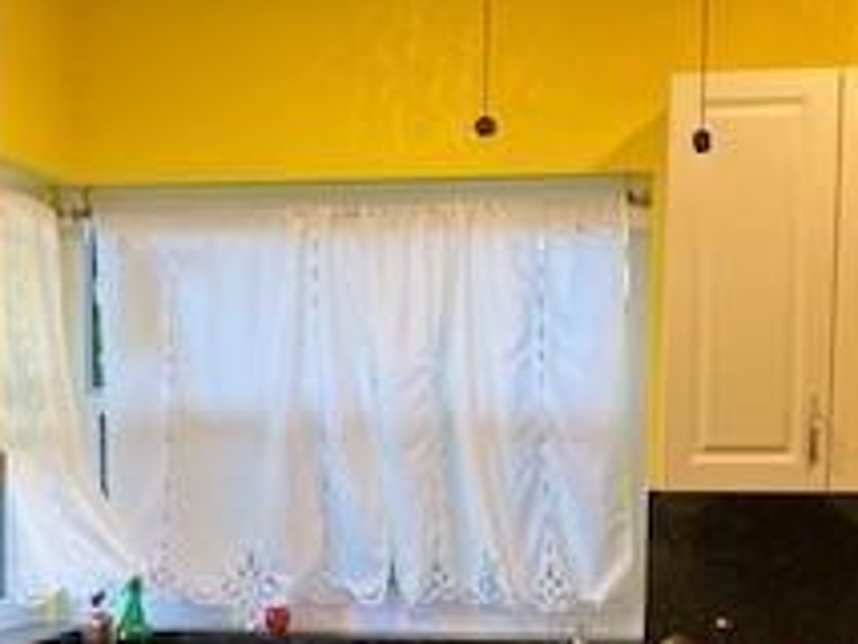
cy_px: 636
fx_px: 1934
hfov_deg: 25.0
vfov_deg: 18.5
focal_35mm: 78
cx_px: 350
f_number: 1.8
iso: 200
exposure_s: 1/60
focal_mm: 4.25
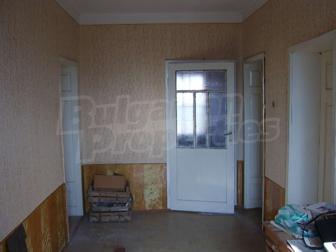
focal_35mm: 31
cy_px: 126
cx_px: 168
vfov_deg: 45.4
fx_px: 301
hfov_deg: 58.4
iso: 71
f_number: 2.7
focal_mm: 8.13
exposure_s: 1/92
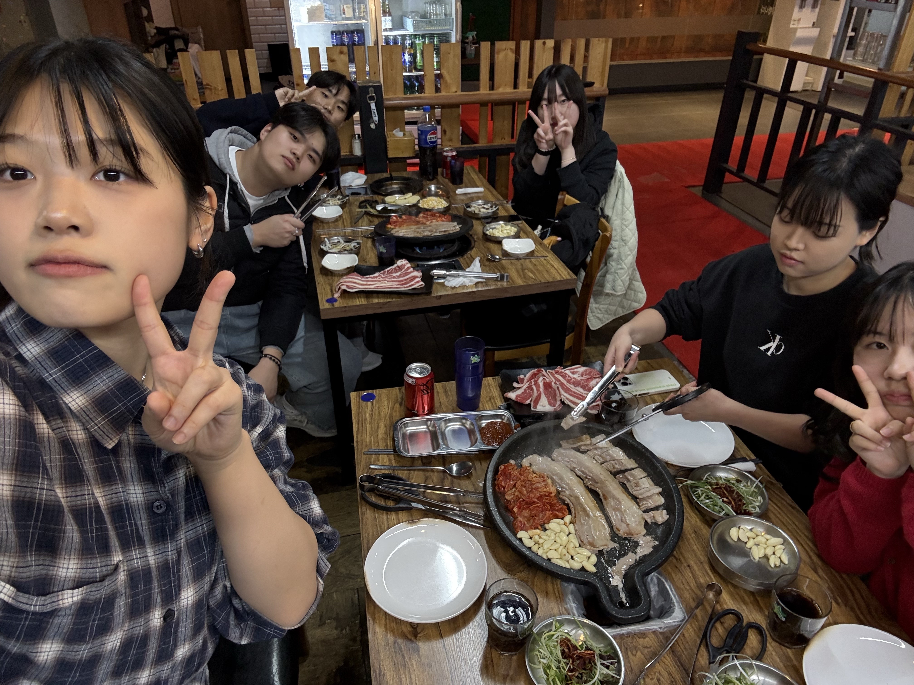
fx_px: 607
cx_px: 457
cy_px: 342
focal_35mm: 23
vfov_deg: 58.9
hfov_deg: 73.9
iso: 160
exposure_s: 1/60
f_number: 1.9
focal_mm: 2.69
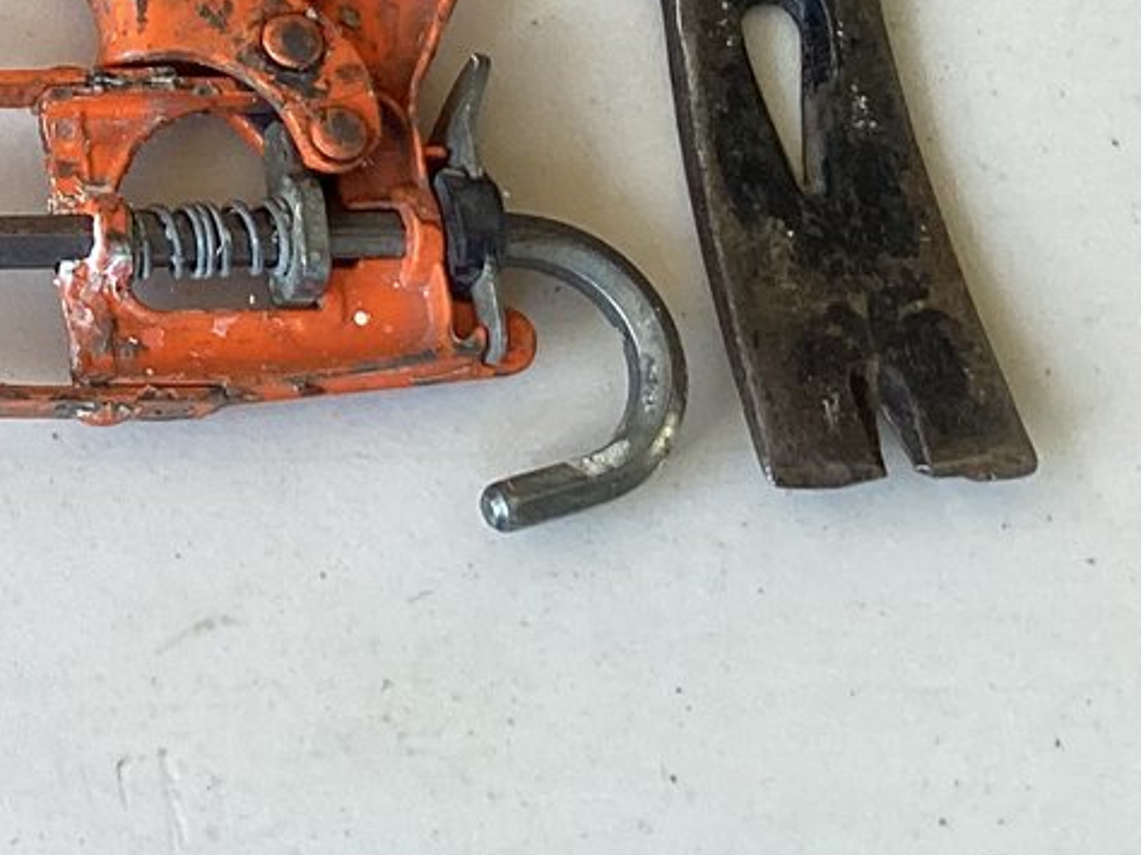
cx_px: -572
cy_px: -134
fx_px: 3262
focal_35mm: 99
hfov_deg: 17.8
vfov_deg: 14.5
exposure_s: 1/100
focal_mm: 3.3
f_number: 2.4
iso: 40
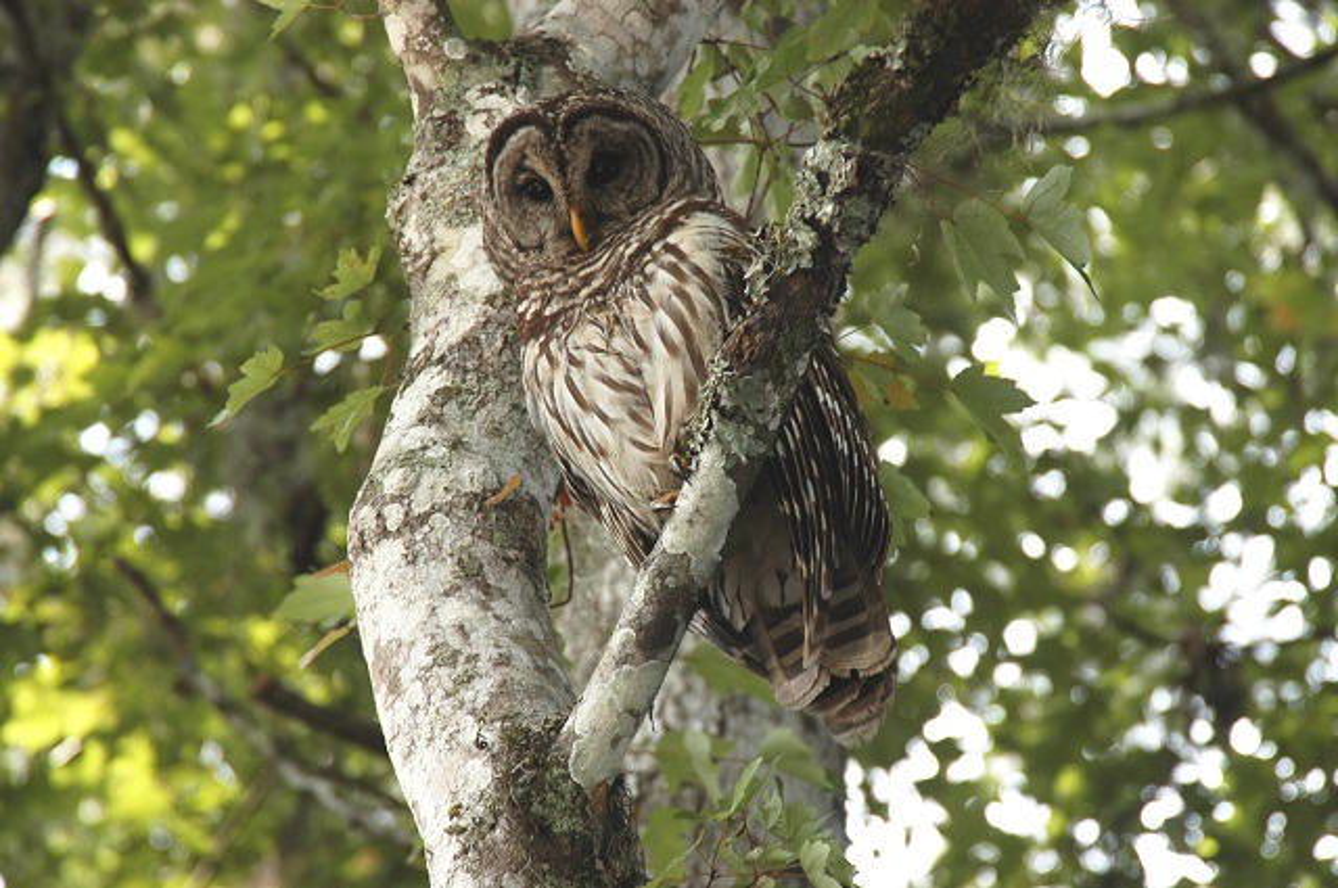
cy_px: 444
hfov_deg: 11.4
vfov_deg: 7.6
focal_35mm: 180
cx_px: 669
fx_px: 6681
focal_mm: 120
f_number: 5.6
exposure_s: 1/40
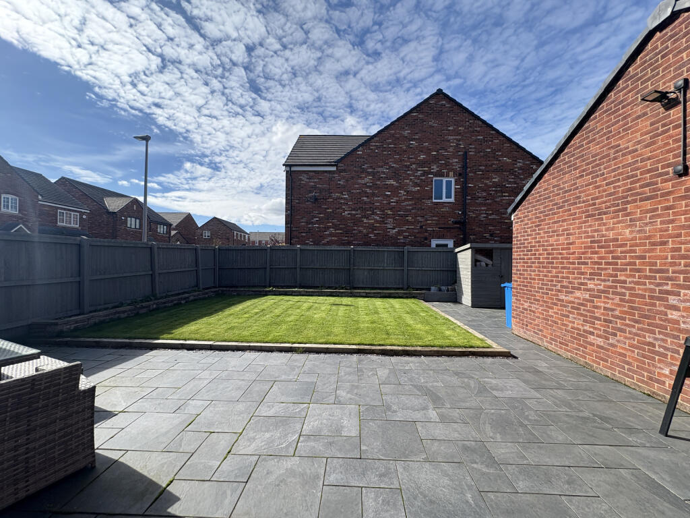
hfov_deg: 102.1
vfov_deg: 85.7
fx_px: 279
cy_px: 259
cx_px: 345
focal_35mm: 14
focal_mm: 2.22
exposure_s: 1/1236
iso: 64
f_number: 2.2
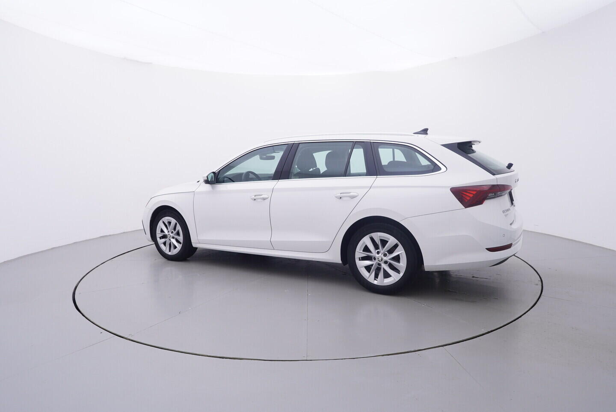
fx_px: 385
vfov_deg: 56.2
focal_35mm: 22
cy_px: 206
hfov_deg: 77.3
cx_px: 308
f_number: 5
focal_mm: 15
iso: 200
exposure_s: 1/80
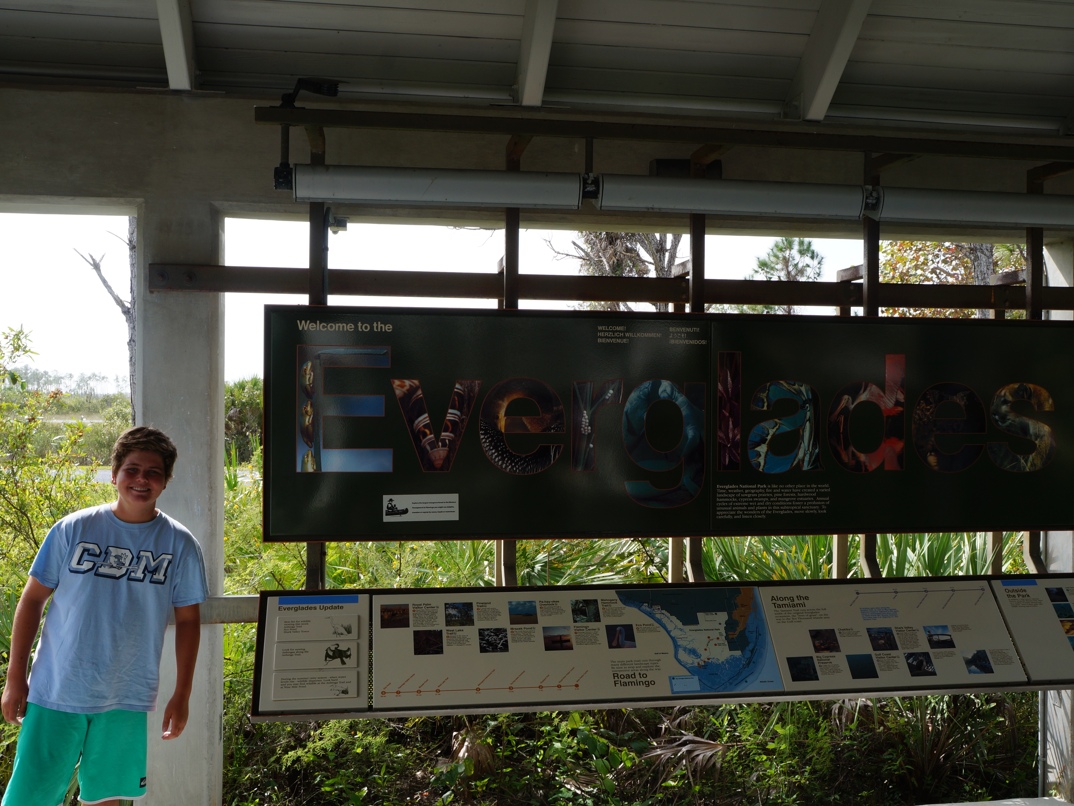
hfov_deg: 49.4
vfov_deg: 38.1
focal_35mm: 38
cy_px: 402
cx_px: 597
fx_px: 1165
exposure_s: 1/80
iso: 100
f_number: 11
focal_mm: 23
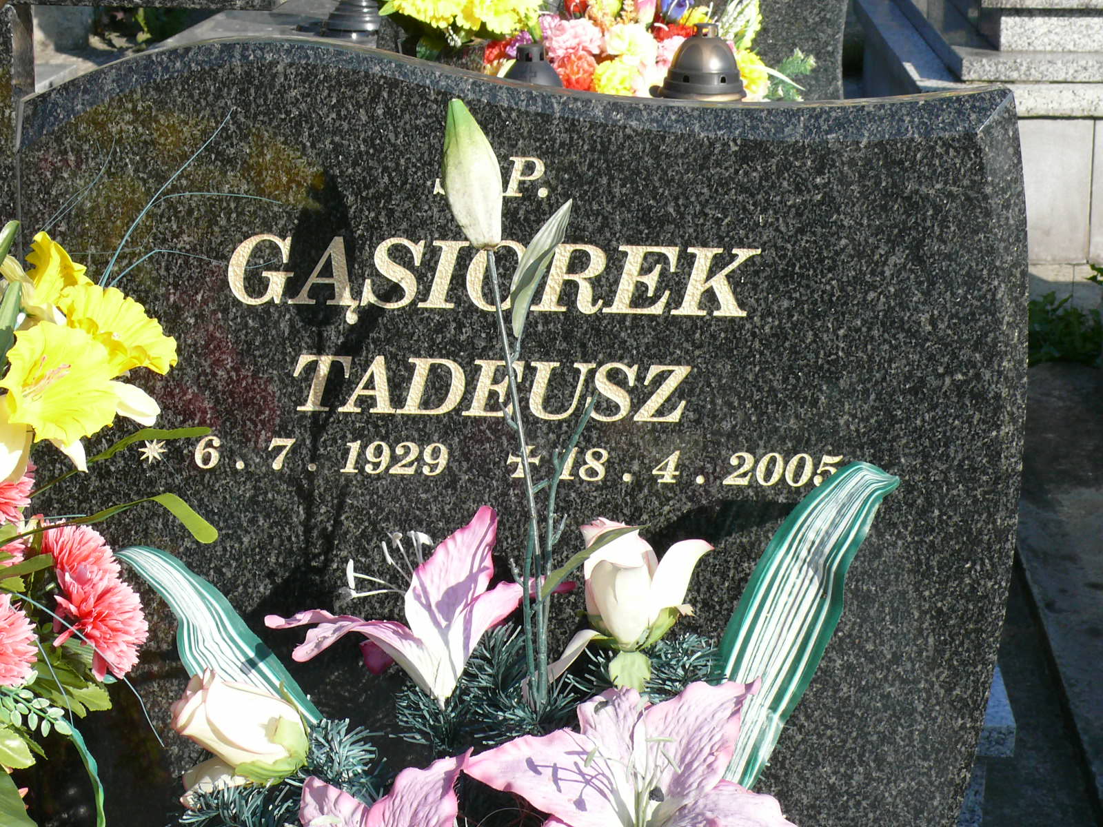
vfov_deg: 18.2
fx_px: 2581
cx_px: 552
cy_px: 414
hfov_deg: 24.1
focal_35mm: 81
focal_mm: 11.8
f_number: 5.6
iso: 100
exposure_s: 1/320
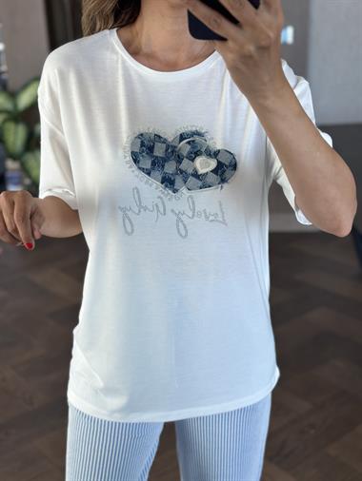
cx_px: 181
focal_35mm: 48
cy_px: 240
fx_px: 669
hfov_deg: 30.3
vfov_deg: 39.6
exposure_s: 1/149
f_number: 1.78
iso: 100
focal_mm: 6.86
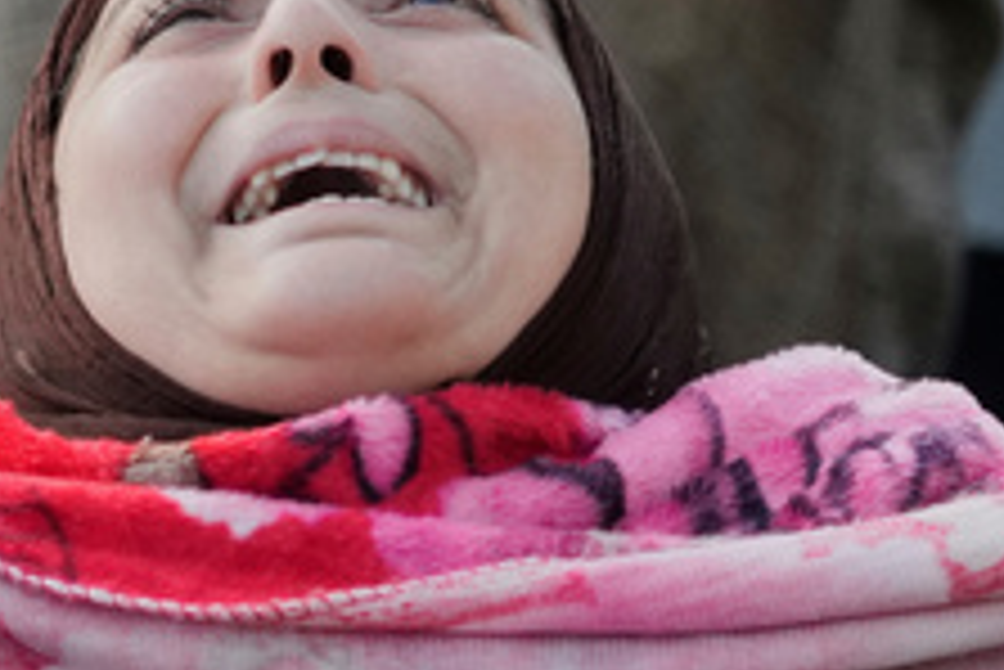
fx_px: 15767
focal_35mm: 565
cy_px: 88
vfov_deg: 2.4
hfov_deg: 3.6
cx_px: 365
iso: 800
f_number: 4
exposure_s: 1/250
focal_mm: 82
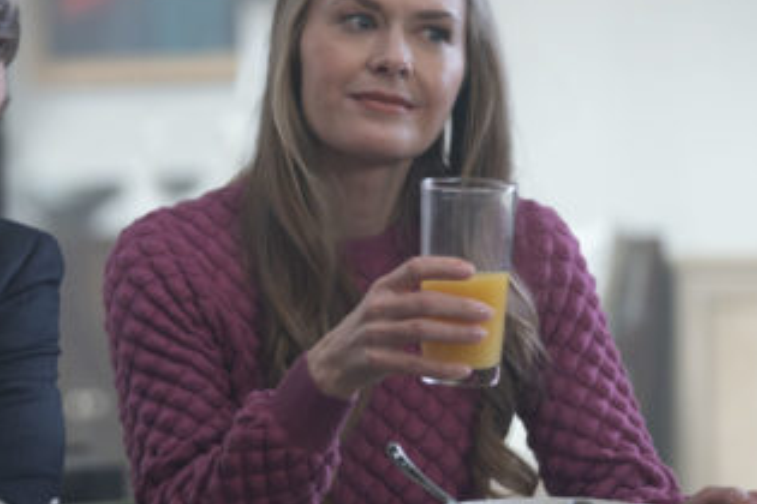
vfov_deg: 6.2
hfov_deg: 9.3
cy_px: 293
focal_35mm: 221
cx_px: 144
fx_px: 4647
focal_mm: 116
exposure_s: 1/80
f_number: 2.8
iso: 3200
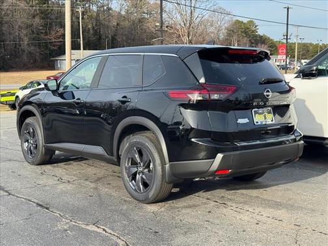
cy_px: 123
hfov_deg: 39.7
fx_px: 455
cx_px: 164
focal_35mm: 48
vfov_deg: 30.3
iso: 64
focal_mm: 6.76
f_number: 1.78
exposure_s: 1/1043
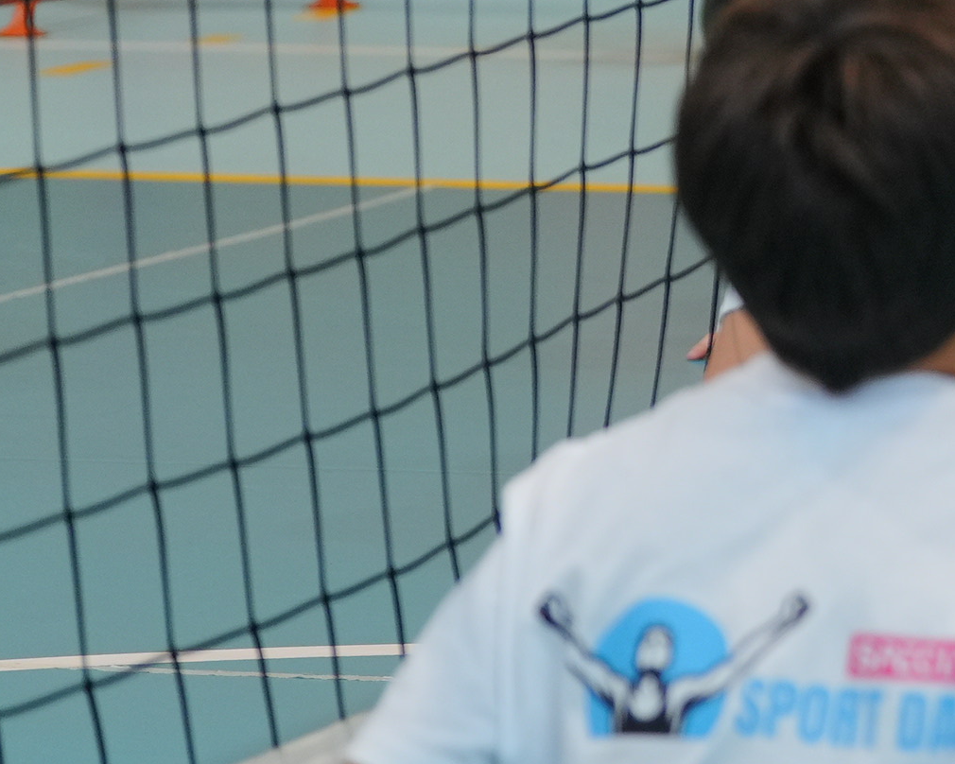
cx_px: 1678
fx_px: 8734
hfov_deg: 6.1
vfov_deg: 5.0
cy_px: -203
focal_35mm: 309
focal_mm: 70
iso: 800
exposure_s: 1/320
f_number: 3.2
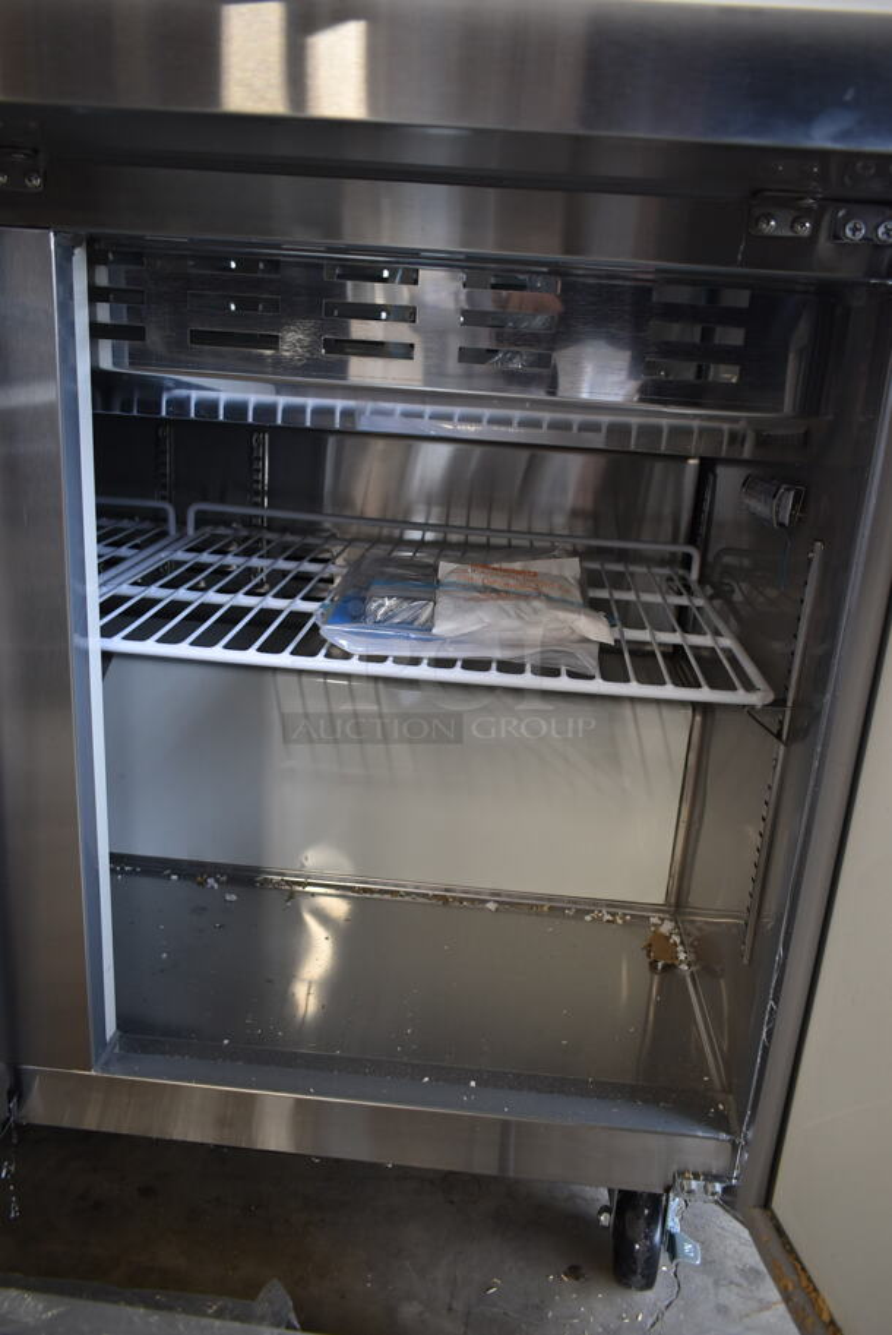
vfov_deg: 67.3
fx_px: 1002
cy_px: 668
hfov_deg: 48.0
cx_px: 446
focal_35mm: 27
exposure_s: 1/30
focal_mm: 18
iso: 500
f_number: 3.5
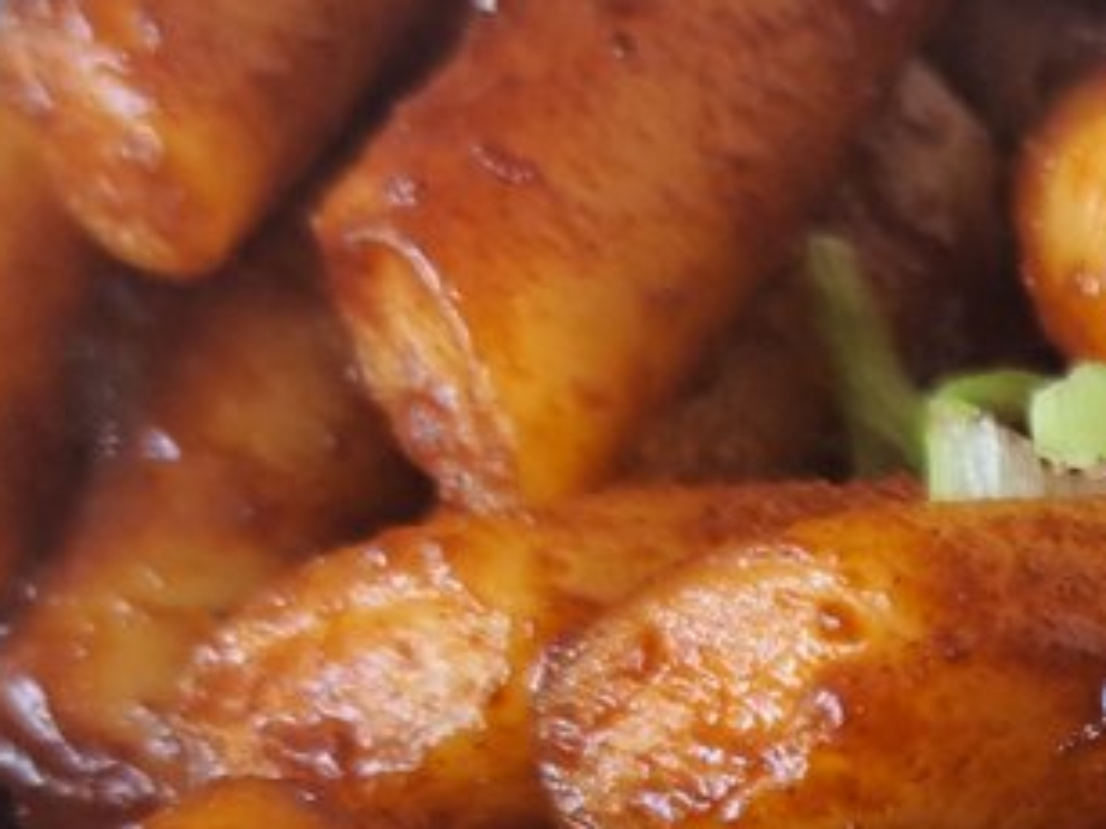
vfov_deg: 11.4
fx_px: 3992
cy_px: 1211
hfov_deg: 14.4
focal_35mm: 125
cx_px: 1794
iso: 50
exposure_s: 1/50
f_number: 1.8
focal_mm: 5.23
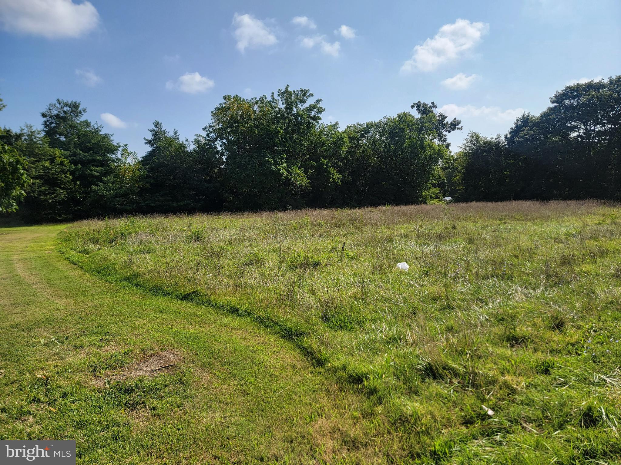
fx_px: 431
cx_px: 310
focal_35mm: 24
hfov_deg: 71.6
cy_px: 232
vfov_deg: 56.8
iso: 16
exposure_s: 1/1480
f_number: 1.8
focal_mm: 6.7
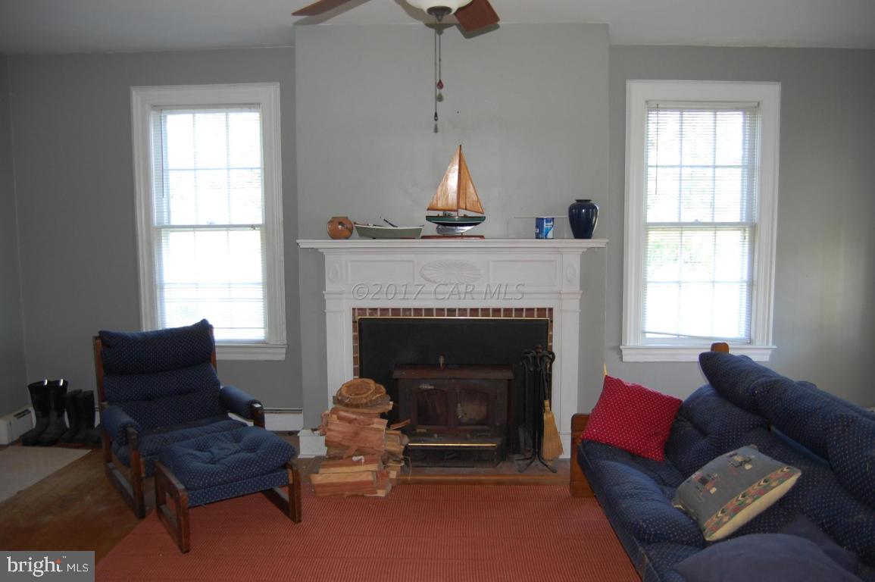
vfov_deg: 47.9
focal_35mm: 27
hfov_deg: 67.4
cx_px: 438
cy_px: 291
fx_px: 656
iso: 400
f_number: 3.5
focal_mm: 18
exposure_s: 1/60
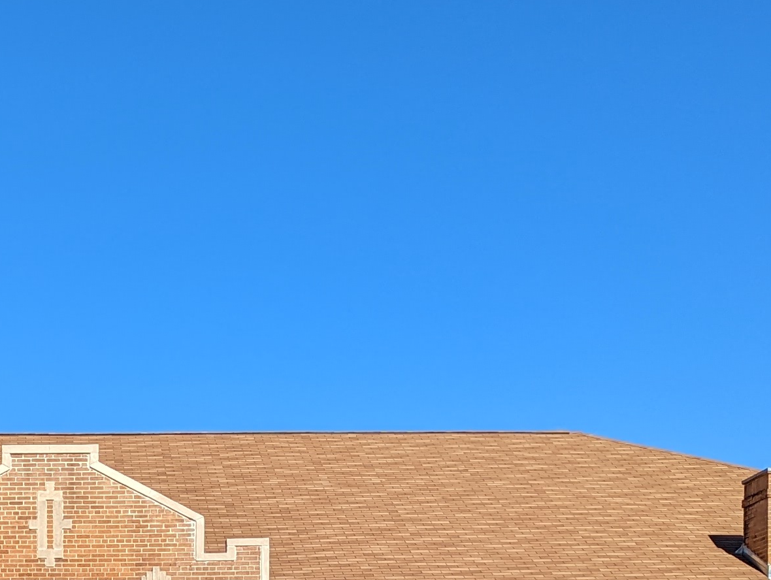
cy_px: 809
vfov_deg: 16.6
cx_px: 59
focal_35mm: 83
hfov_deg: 22.9
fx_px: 1851
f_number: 1.85
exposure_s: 1/3425
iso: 42
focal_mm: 6.81
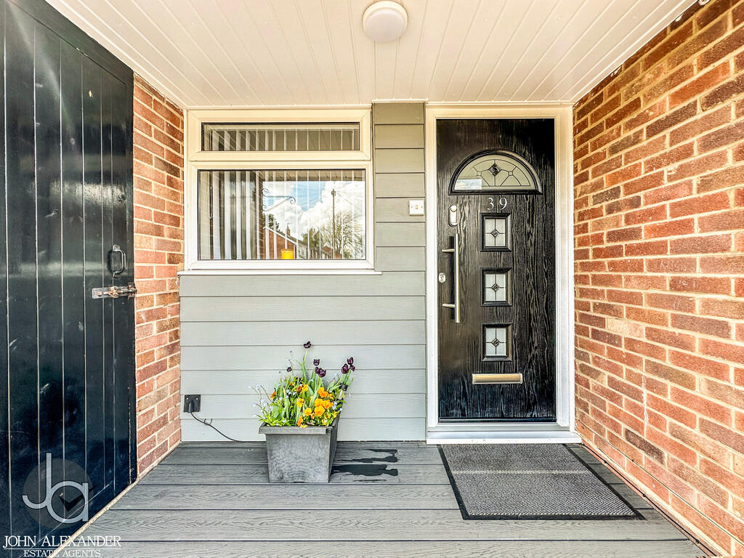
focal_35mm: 14
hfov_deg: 102.1
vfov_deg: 85.7
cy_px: 279
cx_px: 372
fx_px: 301
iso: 40
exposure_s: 1/200
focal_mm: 2.22
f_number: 2.2
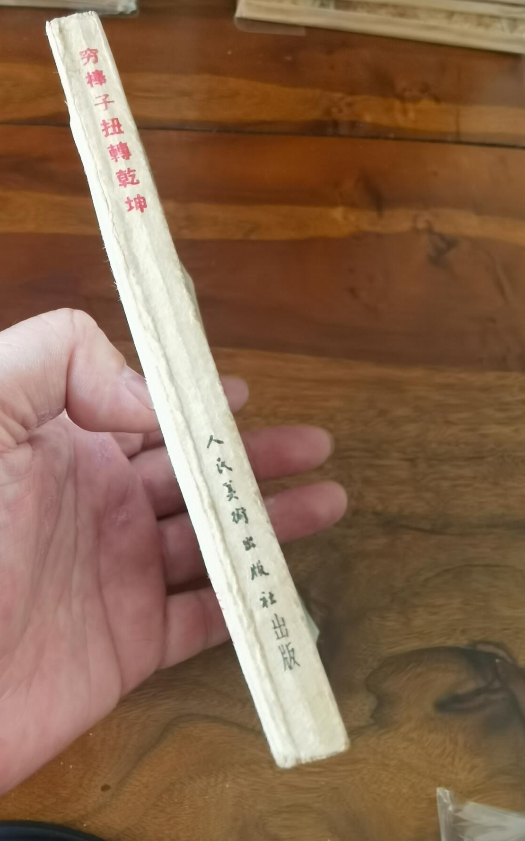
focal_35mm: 29
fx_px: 664
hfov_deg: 43.0
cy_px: 417
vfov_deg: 64.6
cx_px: 219
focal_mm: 2.26
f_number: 2.2
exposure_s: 1/33.3
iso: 250
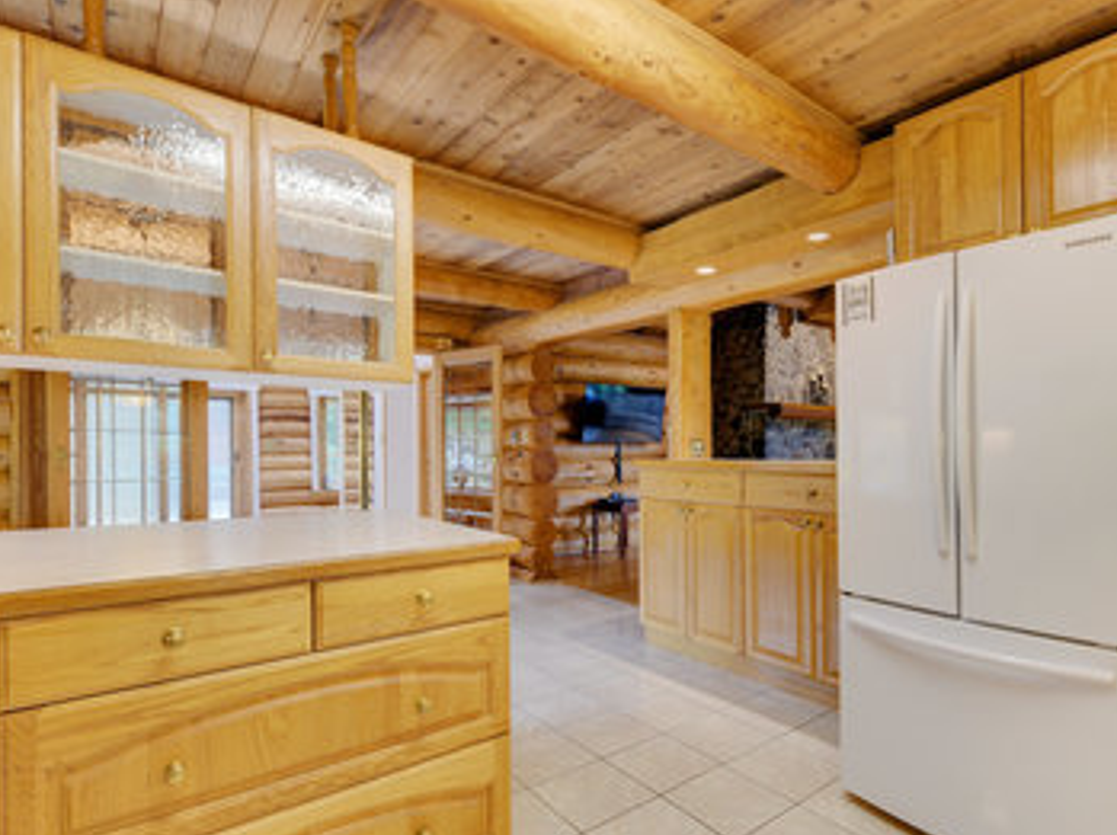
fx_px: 580
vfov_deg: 71.3
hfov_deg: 87.6
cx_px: 610
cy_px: 461
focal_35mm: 18
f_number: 7.1
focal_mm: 10
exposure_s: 1/5
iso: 250
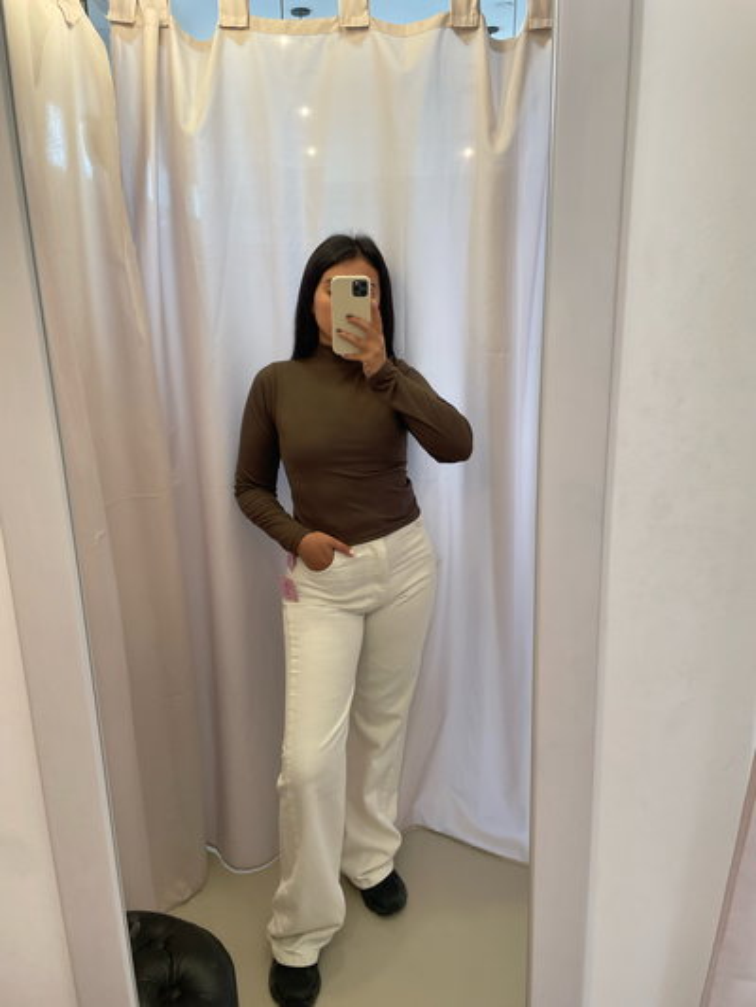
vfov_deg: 67.3
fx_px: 757
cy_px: 504
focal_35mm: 26
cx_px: 378
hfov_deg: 53.1
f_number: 1.6
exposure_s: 1/100
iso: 125
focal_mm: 4.2
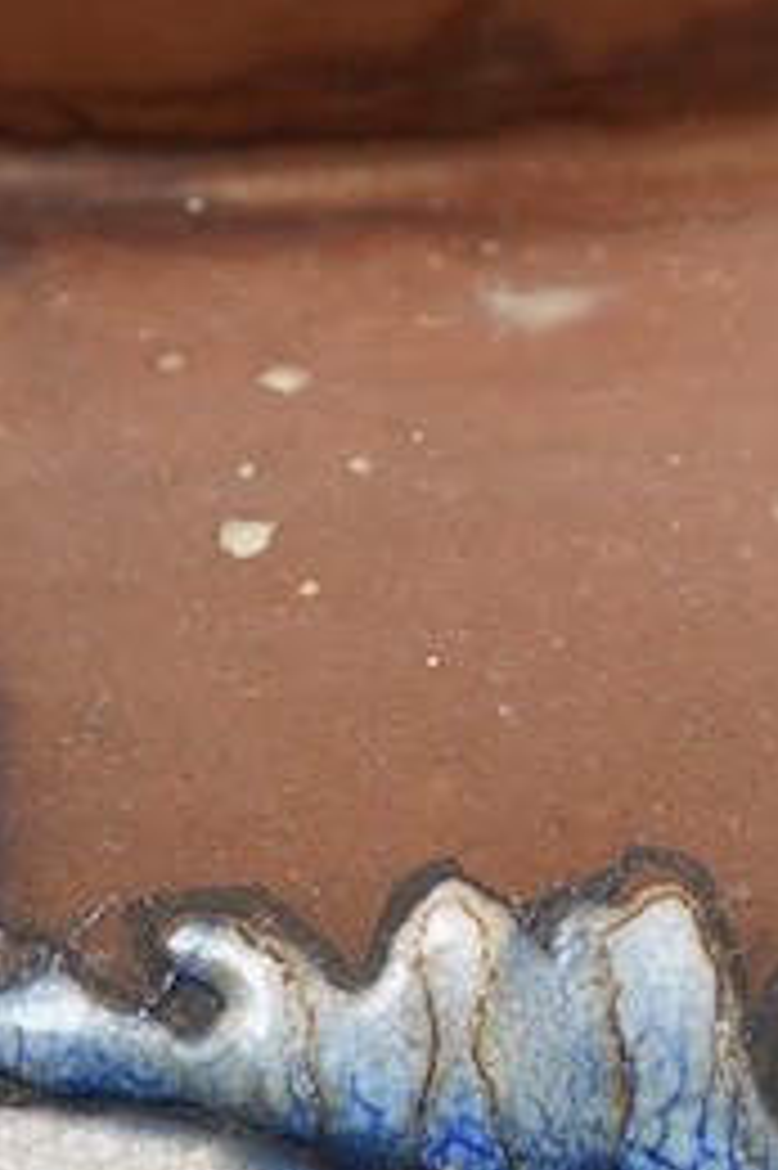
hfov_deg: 8.7
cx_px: 832
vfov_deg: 12.9
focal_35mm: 156
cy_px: 1260
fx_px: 5063
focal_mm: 30
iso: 1250
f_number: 4.5
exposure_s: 1/125
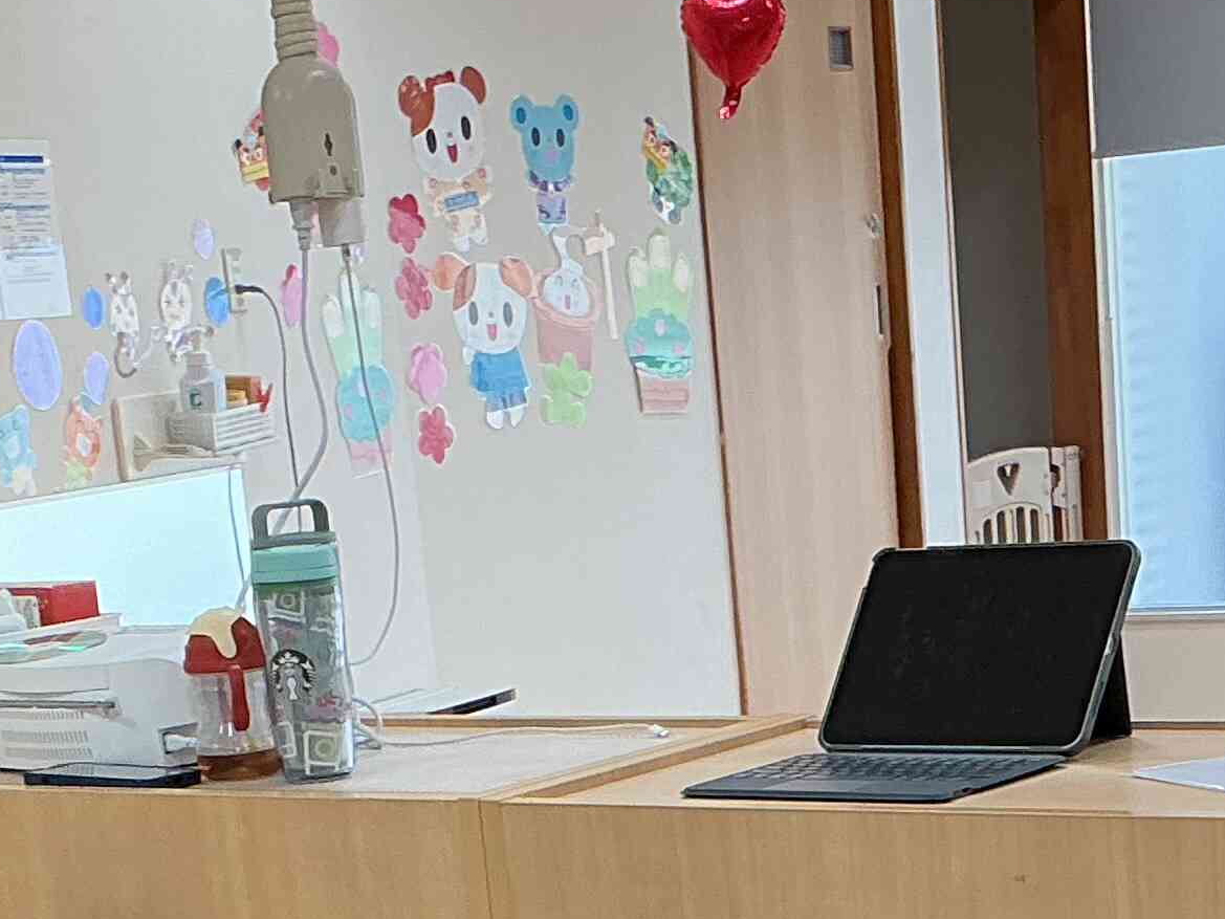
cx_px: 687
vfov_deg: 14.0
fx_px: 3539
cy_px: 1317
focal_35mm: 100
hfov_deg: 19.6
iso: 40
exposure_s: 1/120
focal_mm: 3
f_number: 1.8
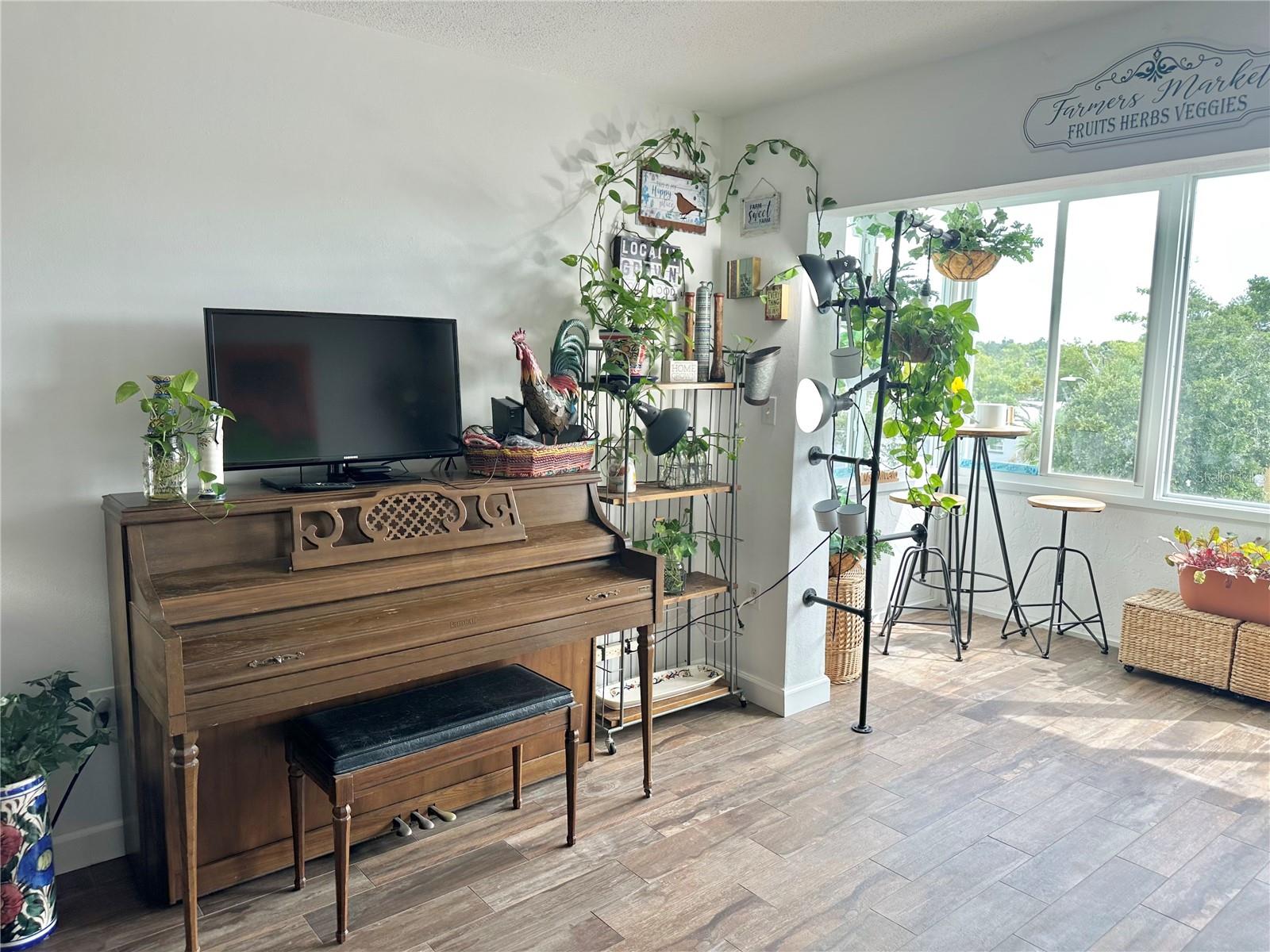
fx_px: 881
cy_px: 476
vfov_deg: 56.8
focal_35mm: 24
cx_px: 635
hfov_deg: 71.6
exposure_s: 1/132
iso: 64
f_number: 1.78
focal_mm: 6.86
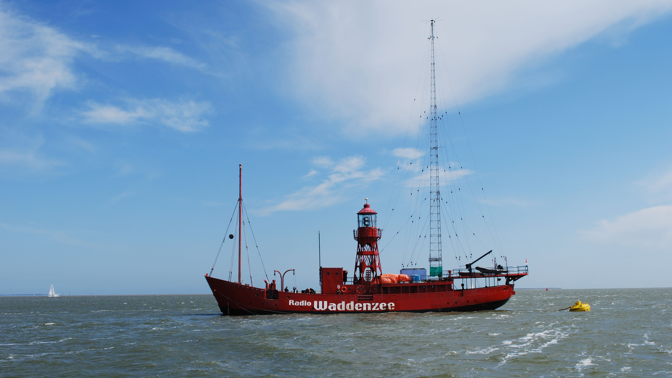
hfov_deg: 49.4
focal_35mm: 41
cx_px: 336
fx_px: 731
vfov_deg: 29.0
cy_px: 195
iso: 100
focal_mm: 26
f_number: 9
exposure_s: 1/320
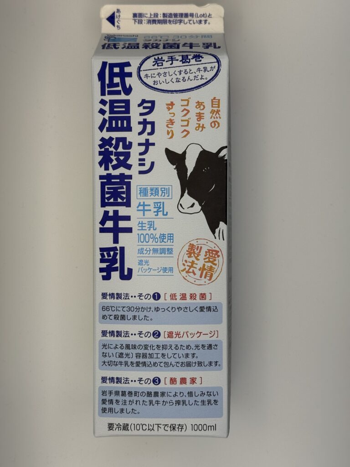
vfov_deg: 39.7
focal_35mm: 48
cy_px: 234
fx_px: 647
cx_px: 175
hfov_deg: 30.3
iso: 64
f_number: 1.78
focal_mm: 6.76
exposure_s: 1/256
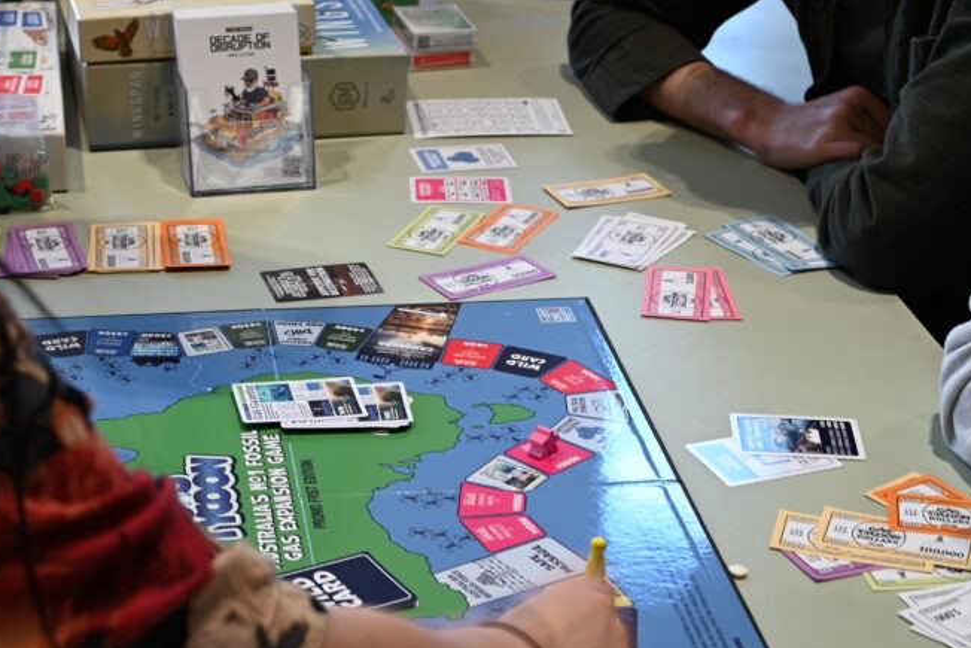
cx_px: 299
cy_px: 496
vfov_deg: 17.6
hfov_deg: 26.1
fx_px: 2077
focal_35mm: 77
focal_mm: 49
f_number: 6.3
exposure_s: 1/10
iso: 160
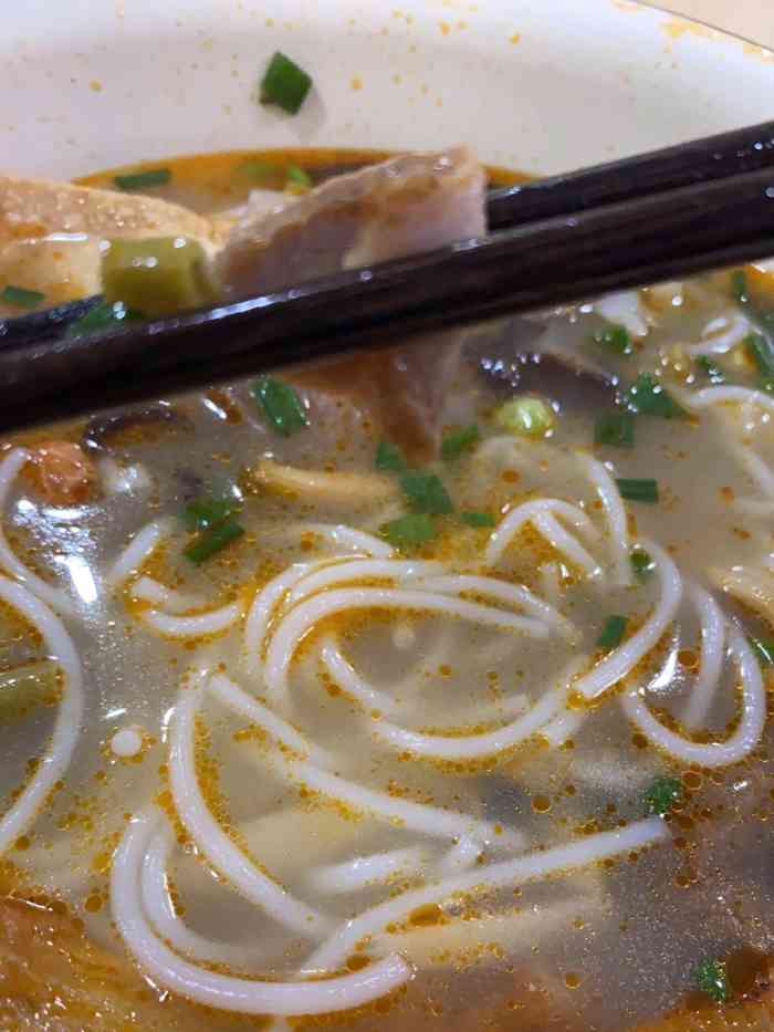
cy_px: 516
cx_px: 387
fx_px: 1788
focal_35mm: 60
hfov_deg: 24.4
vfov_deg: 32.2
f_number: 1.8
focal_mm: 4.25
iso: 320
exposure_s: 1/50
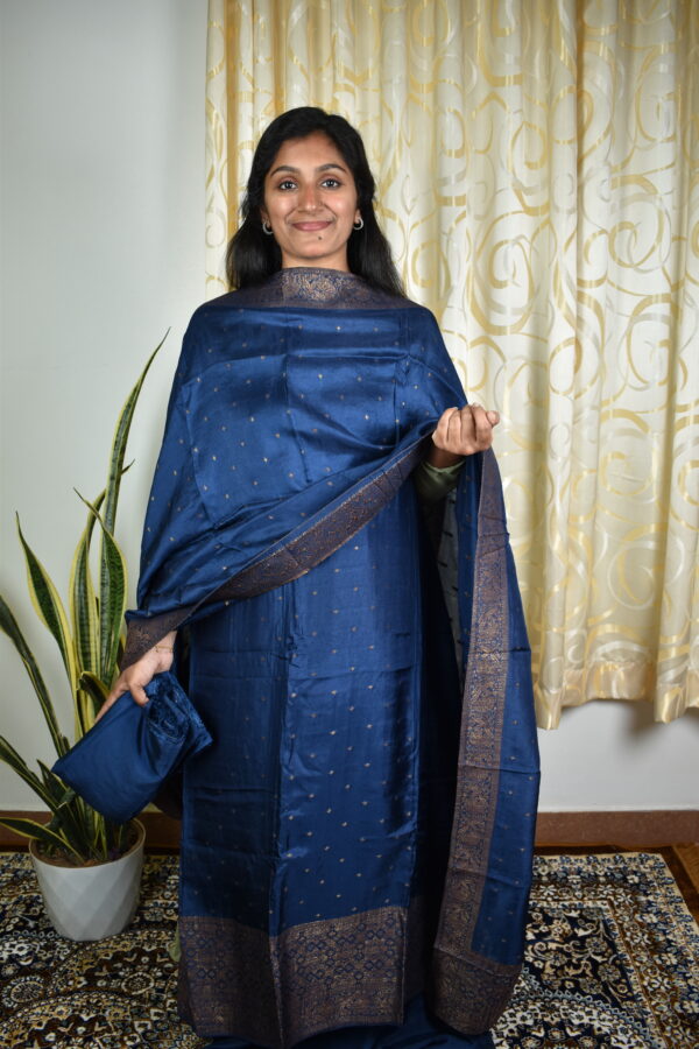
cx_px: 350
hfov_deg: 40.0
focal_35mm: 33
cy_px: 524
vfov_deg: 57.2
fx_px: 961
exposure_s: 1/50
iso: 200
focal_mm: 22
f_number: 3.8
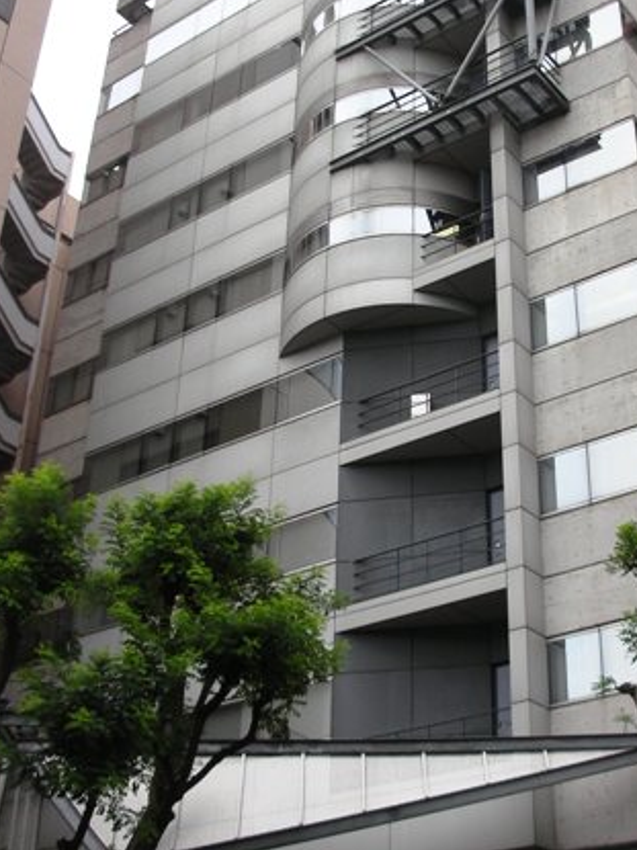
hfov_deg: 26.8
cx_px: 434
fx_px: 1326
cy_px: 328
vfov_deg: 35.4
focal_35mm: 54
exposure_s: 1/140
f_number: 3
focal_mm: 5.8
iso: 50
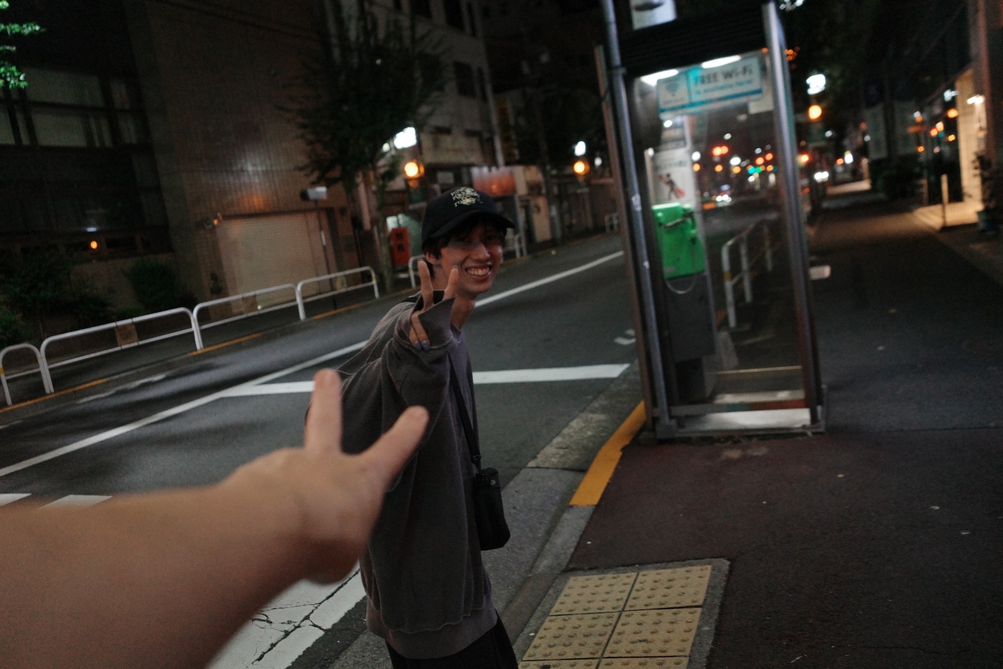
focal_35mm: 28
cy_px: 334
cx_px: 502
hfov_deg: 65.5
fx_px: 780
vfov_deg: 46.4
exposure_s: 1/30
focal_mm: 18.3
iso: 3200
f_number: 2.8
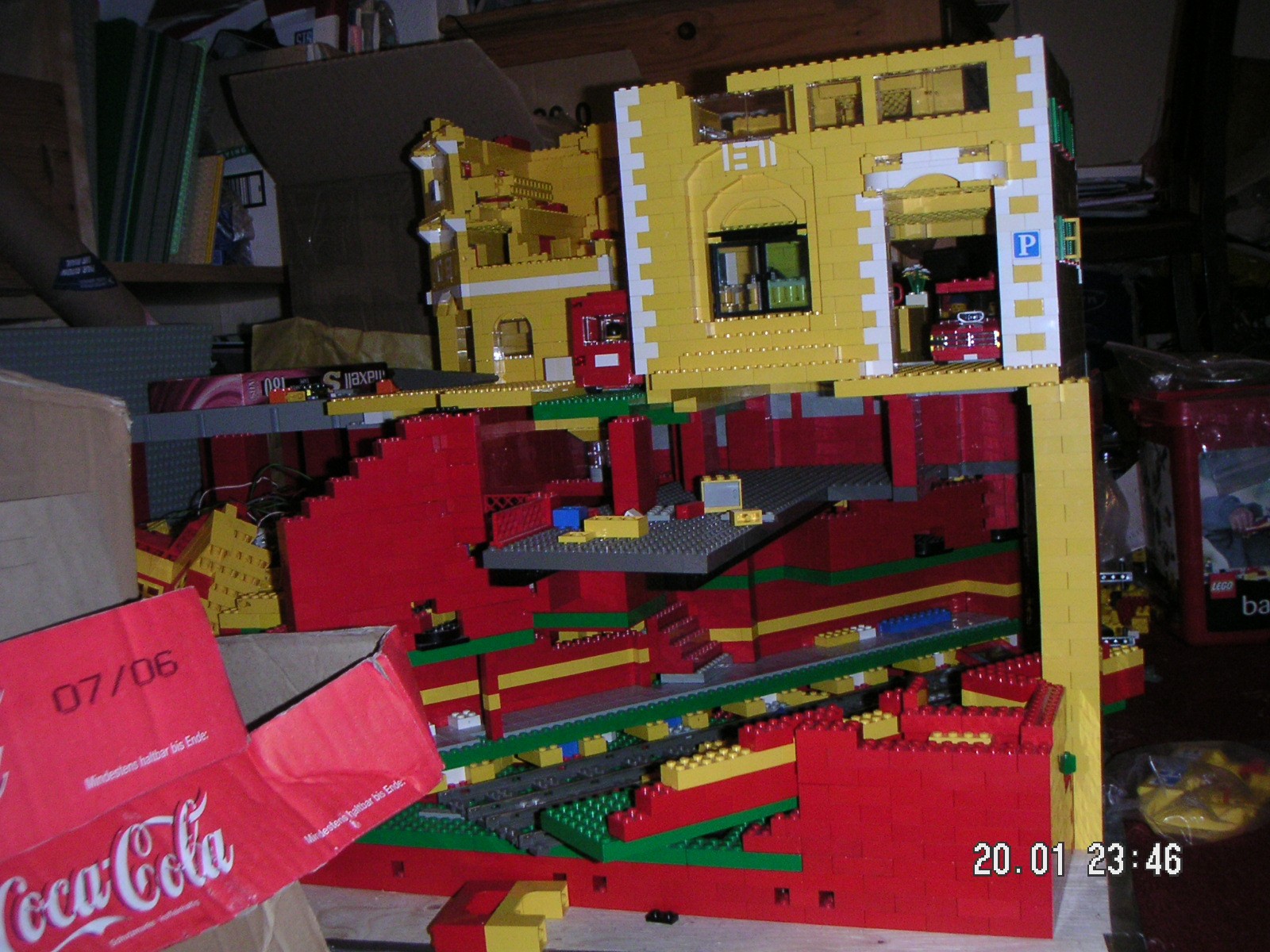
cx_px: 635
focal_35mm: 38
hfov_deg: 49.0
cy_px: 476
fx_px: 1394
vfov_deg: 37.7
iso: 160
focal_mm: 6
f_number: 2.8
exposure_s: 1/45
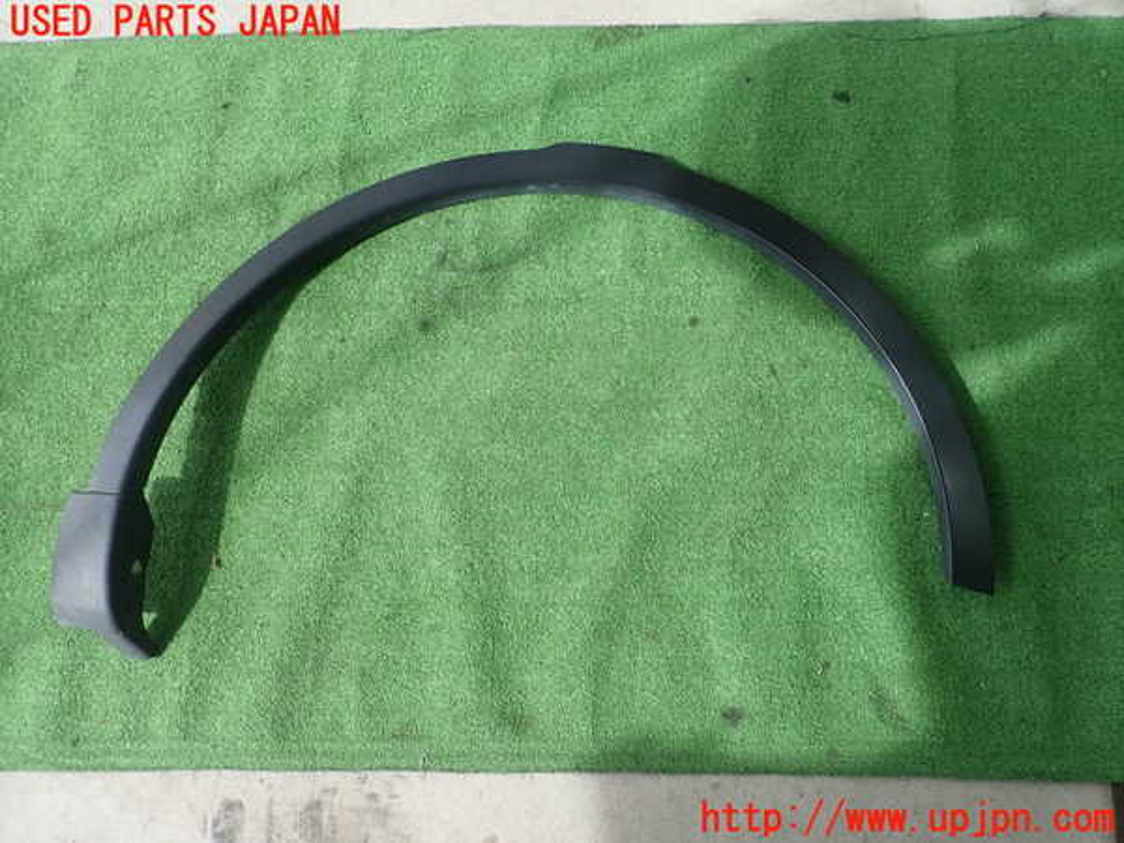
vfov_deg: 54.9
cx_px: 562
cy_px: 422
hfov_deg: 69.4
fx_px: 812
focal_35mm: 25
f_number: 2.8
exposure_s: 1/100
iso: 100
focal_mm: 4.5
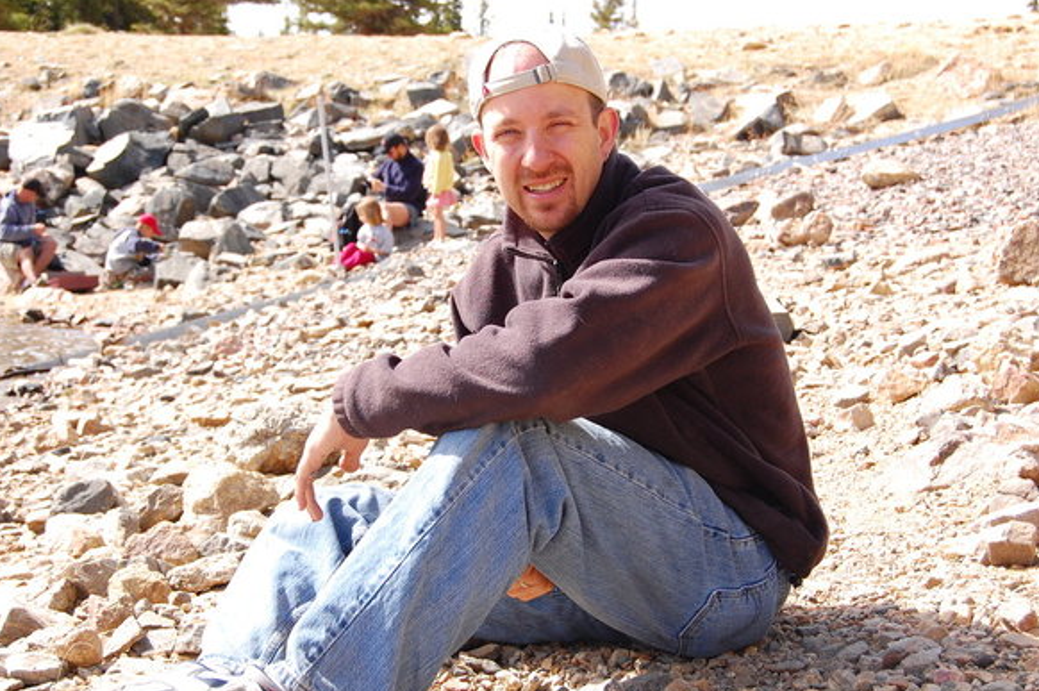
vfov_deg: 20.6
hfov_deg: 30.5
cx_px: 507
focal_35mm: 66
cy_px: 350
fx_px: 1903
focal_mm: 40
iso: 400
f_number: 9
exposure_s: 1/250
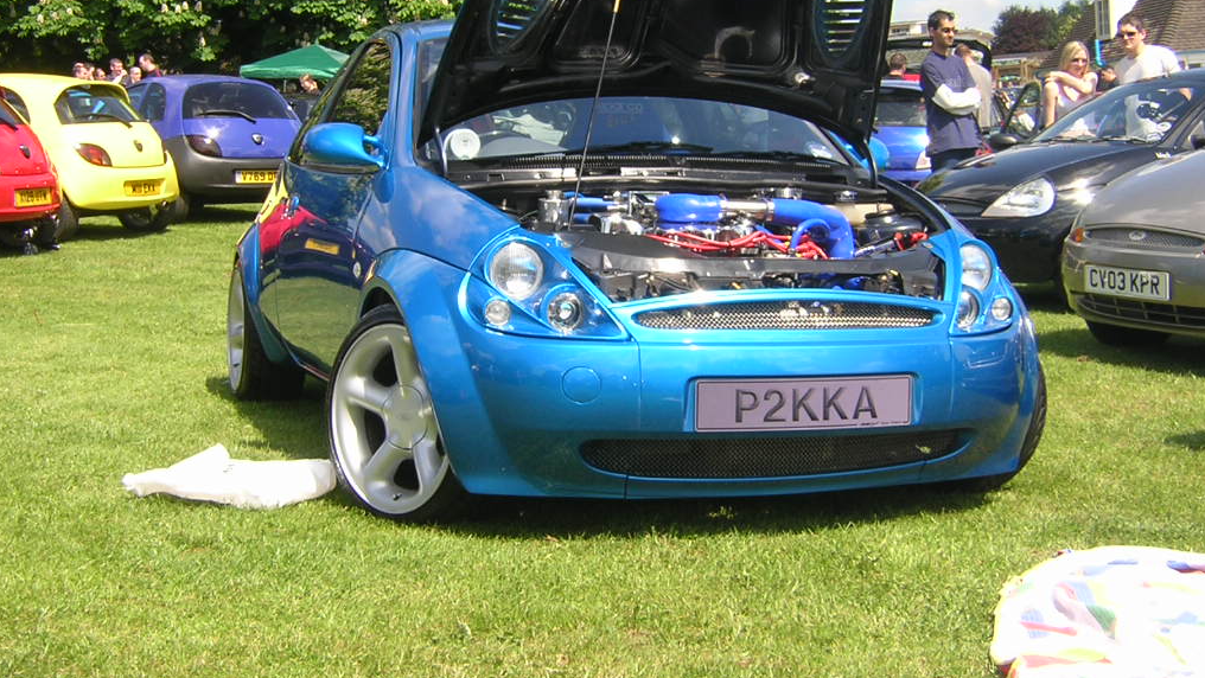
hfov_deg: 37.2
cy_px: 238
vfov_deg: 21.4
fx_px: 1790
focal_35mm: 56
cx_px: 602
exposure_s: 1/147
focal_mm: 6.6
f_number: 6.2
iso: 100
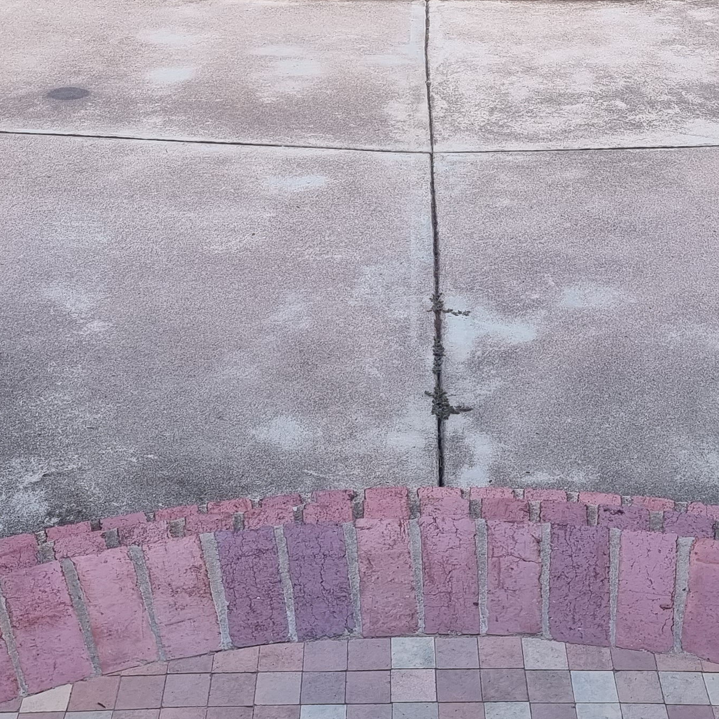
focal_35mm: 63
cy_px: -37
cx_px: 449
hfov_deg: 27.2
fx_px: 1480
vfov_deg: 25.6
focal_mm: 6.7
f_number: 1.8
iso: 50
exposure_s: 1/100
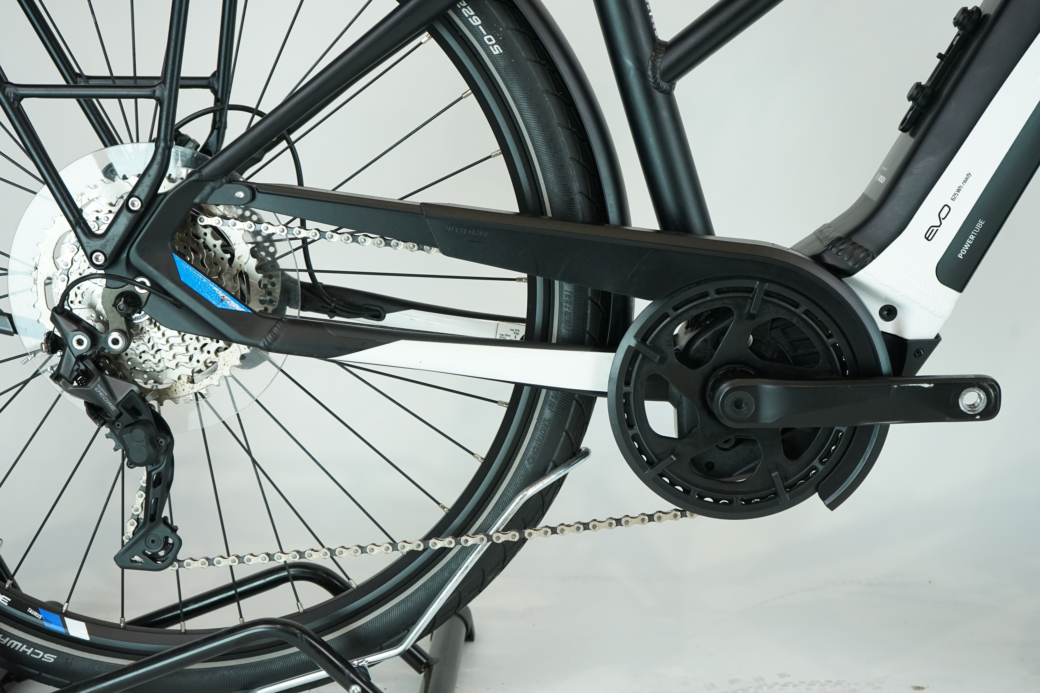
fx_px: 1473
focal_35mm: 51
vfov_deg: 26.5
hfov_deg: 38.9
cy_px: 346
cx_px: 520
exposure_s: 1/200
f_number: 5.6
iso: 1250
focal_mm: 51
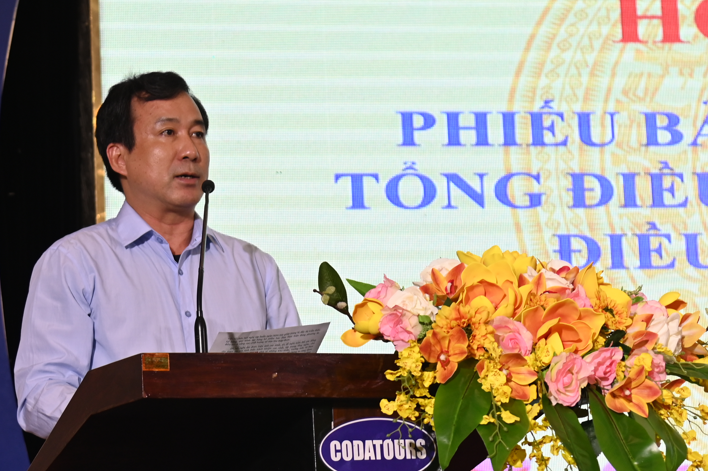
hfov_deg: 18.9
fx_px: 2123
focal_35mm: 108
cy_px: 280
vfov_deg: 12.7
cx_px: 294
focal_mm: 46
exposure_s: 1/125
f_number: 4
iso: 400
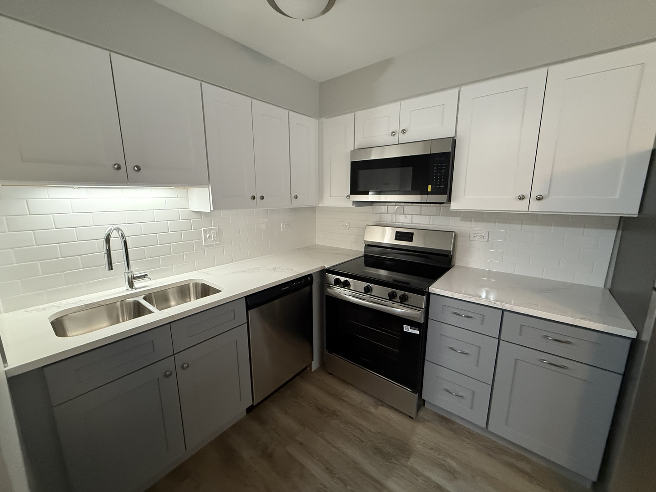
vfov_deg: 85.7
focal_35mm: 14
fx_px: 265
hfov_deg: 102.1
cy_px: 246
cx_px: 328
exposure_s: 1/60
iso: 640
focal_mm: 2.22
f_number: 2.2
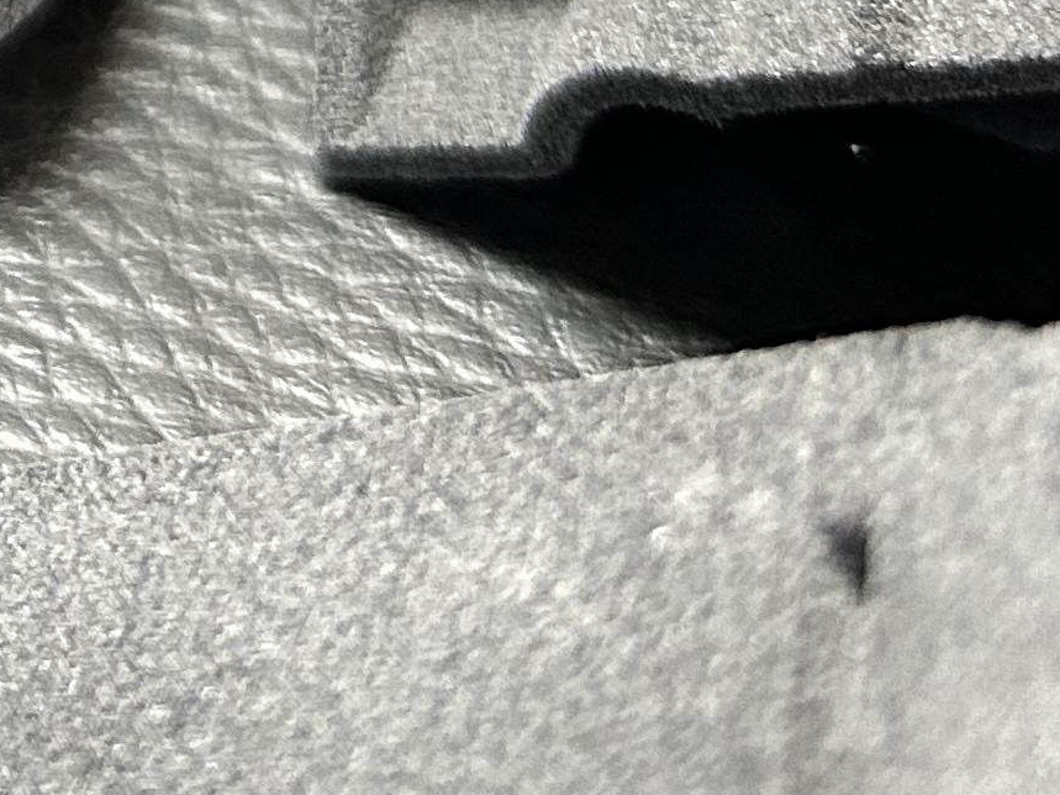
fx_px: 3735
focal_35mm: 122
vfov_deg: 11.0
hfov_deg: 14.3
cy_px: -816
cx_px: -823
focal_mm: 5.7
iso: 200
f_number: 1.5
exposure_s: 1/50
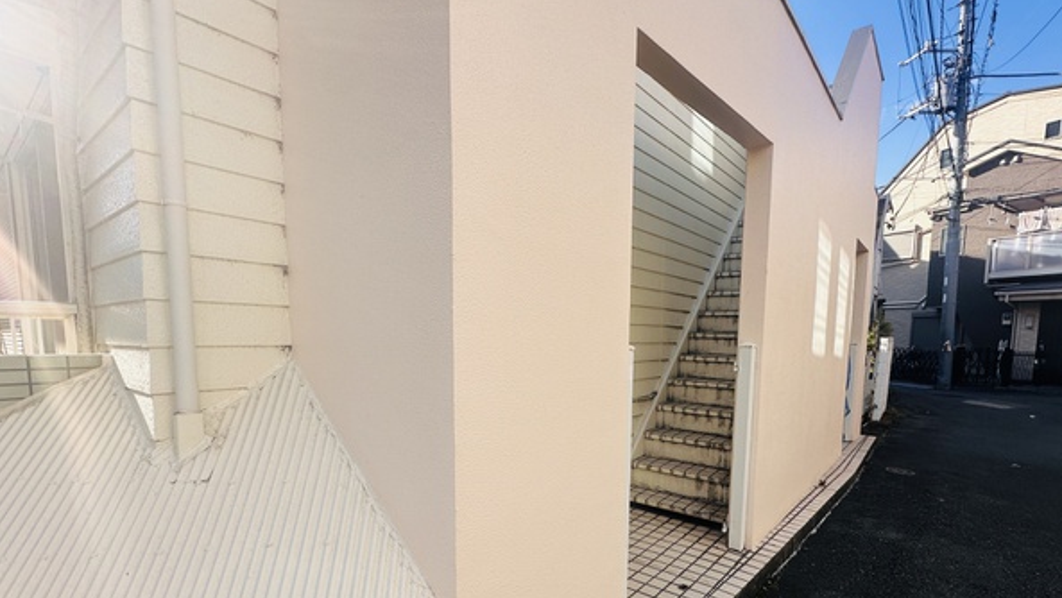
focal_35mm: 18
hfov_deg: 92.6
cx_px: 541
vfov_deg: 59.9
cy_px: 391
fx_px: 507
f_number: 2.2
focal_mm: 2.22
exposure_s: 1/785
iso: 40
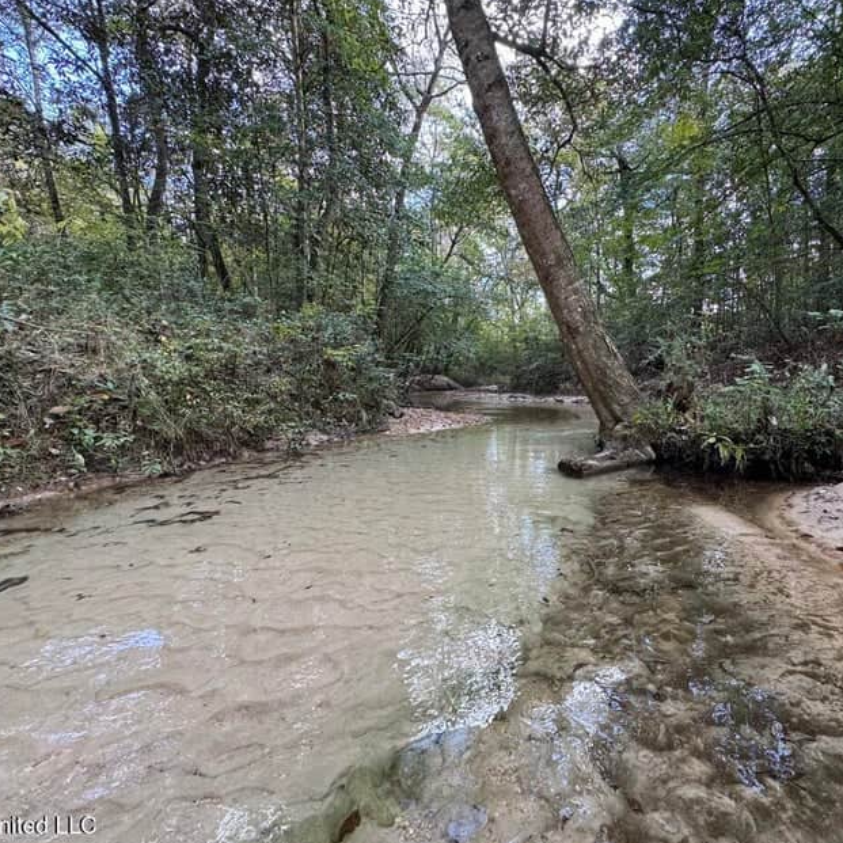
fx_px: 468
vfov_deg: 84.0
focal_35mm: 17
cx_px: 500
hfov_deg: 83.1
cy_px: 429
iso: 100
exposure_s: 1/99
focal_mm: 2.22
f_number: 2.2
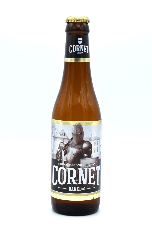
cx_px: 76
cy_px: 114
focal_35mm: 78
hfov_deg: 17.5
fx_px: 494
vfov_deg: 26.0
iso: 200
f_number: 7.1
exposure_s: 1/250
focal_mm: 52
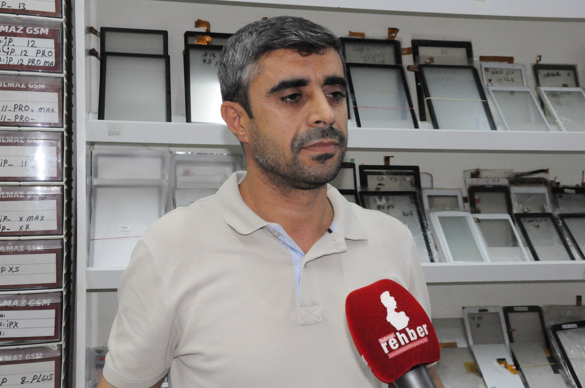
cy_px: 194
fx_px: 730
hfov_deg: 43.7
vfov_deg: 29.8
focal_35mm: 45
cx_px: 292
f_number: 9
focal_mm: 30
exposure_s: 1/200
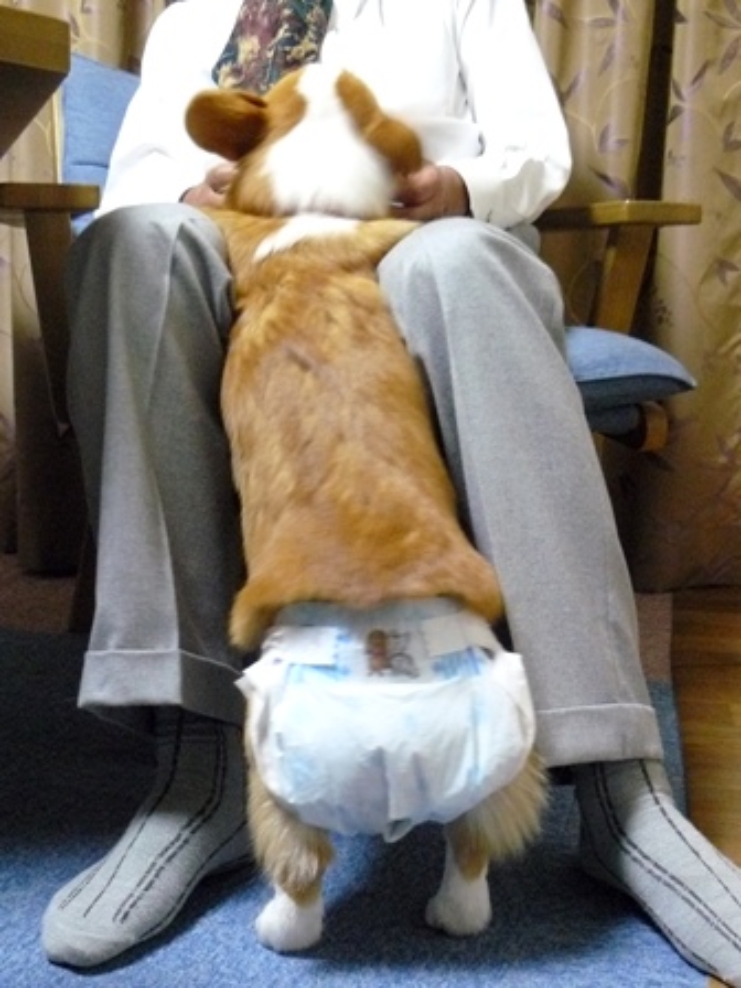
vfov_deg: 51.4
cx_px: 370
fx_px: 1028
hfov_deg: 39.7
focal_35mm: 36
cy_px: 494
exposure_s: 1/13
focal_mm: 6
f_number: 2.8
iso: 400
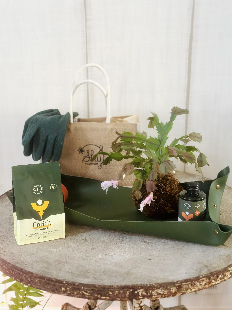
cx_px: 116
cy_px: 155
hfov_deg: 30.3
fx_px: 429
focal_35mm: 48
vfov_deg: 39.7
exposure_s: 1/40
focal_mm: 6.86
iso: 320
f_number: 1.78
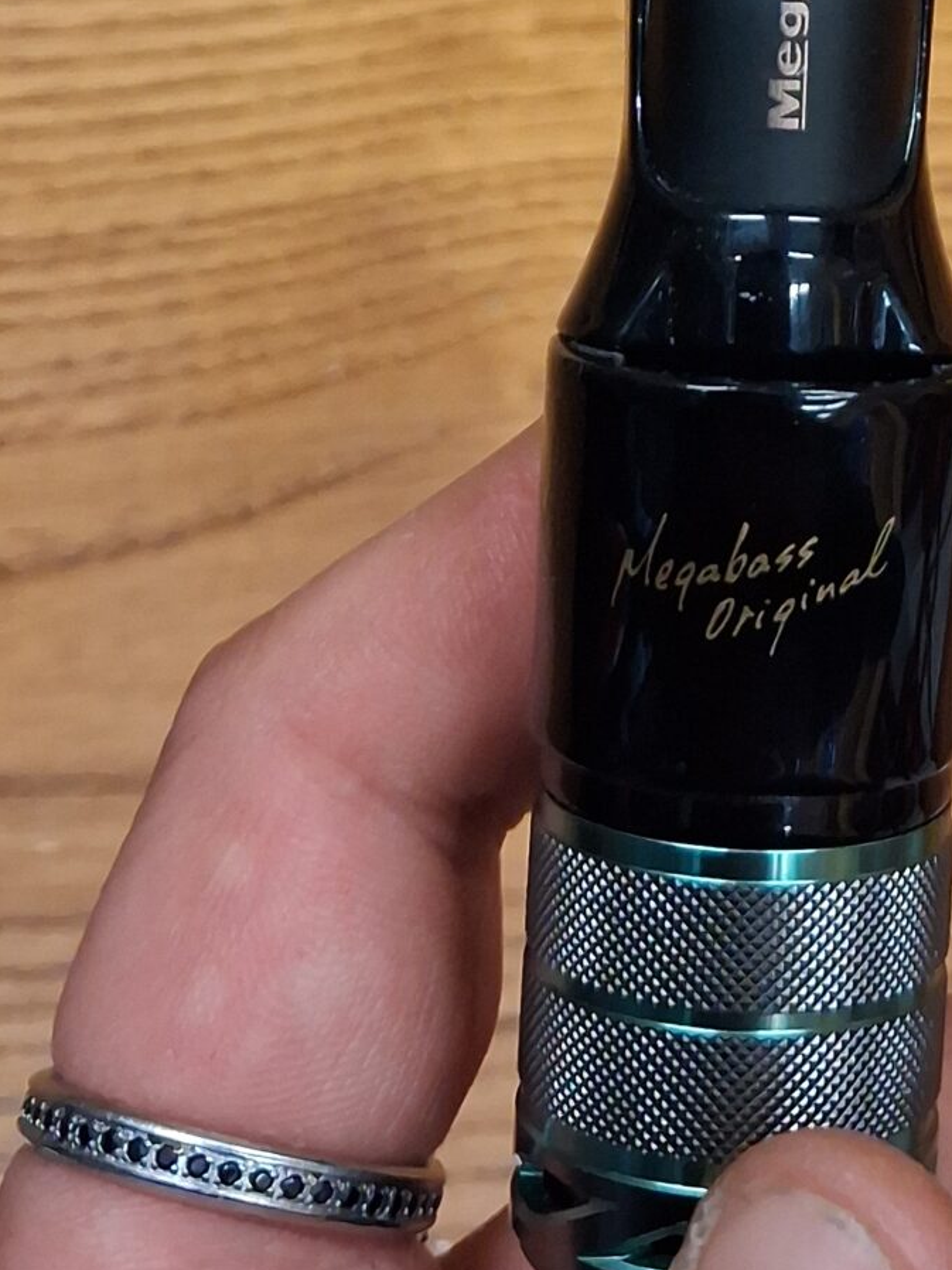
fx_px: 2825
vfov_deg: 23.3
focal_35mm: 77
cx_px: 835
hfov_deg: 18.8
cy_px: -239
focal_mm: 4
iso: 500
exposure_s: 1/33
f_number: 1.8
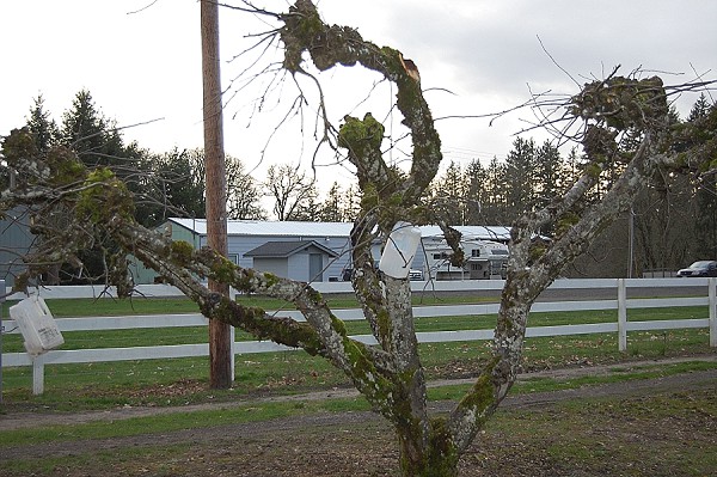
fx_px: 1045
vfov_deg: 25.7
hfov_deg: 37.9
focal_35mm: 52
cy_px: 238
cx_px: 358
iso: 400
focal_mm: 35
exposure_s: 1/400
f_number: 4.8
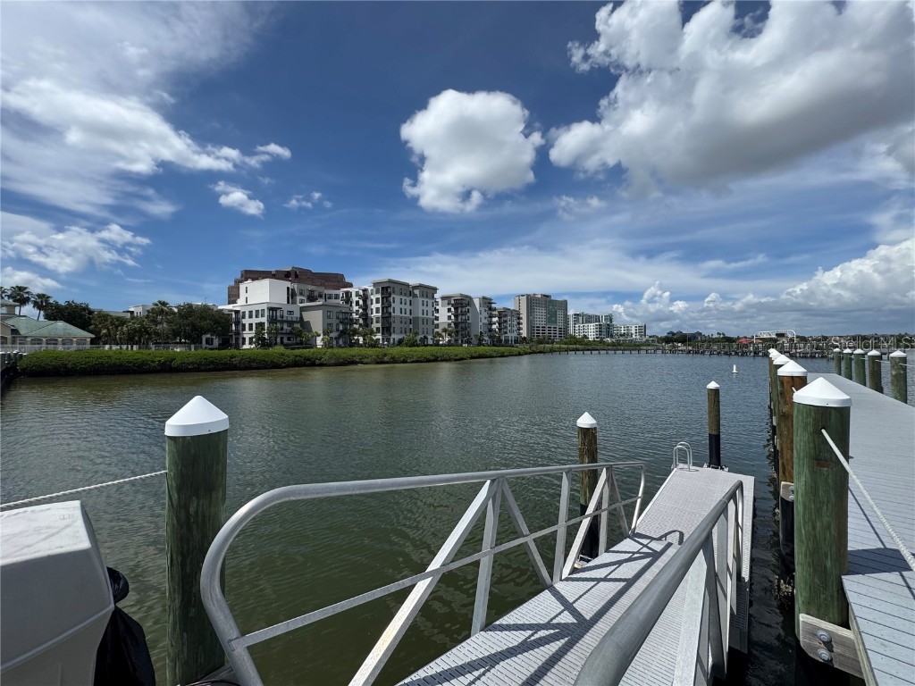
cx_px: 458
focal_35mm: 14
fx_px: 370
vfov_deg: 85.7
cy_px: 343
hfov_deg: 102.1
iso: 50
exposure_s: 1/3247
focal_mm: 2.22
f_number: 2.2
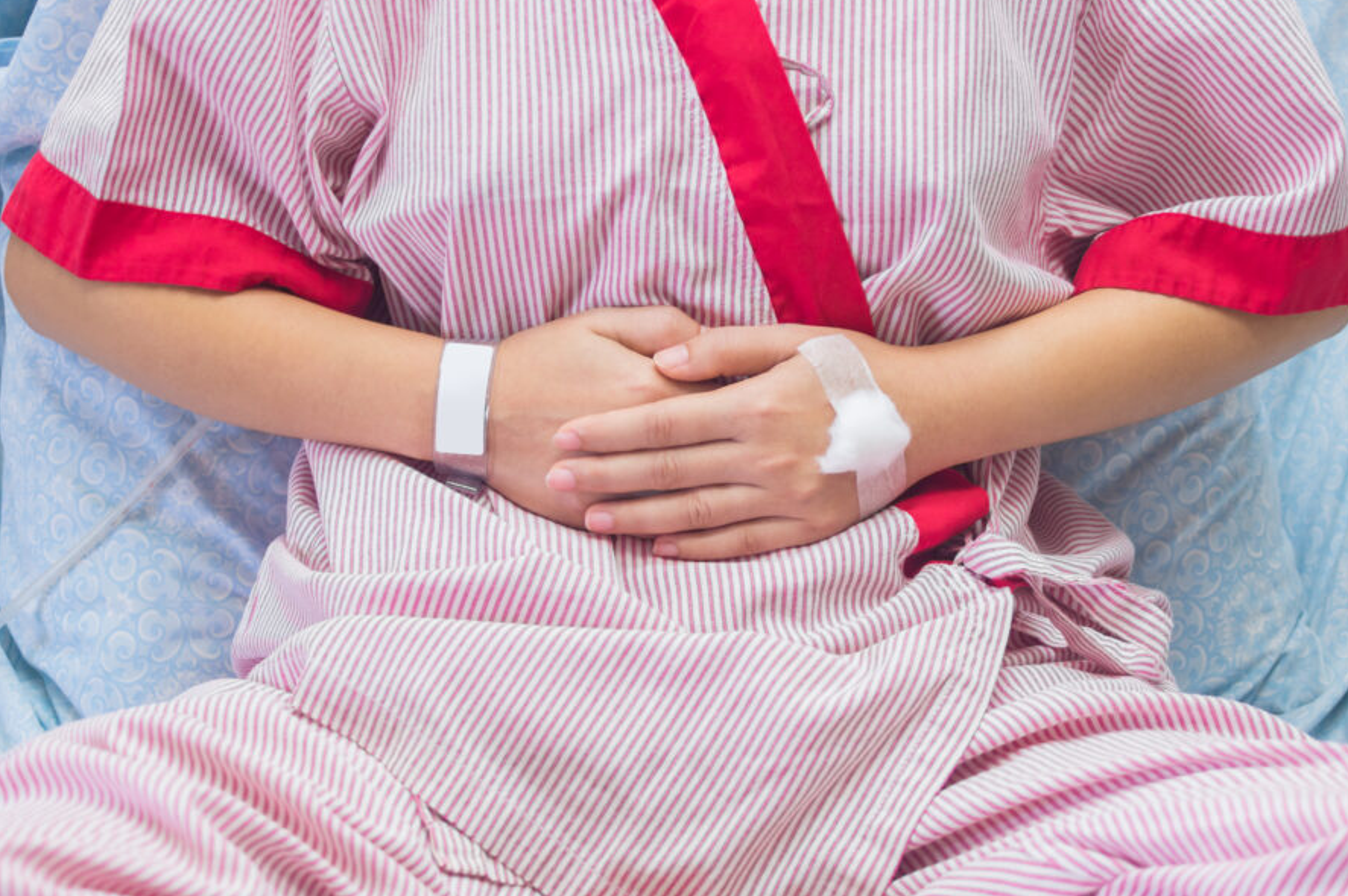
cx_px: 688
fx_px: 2245
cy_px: 446
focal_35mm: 60
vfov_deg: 22.6
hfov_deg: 33.4
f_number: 2.8
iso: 200
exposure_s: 1/40
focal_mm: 35
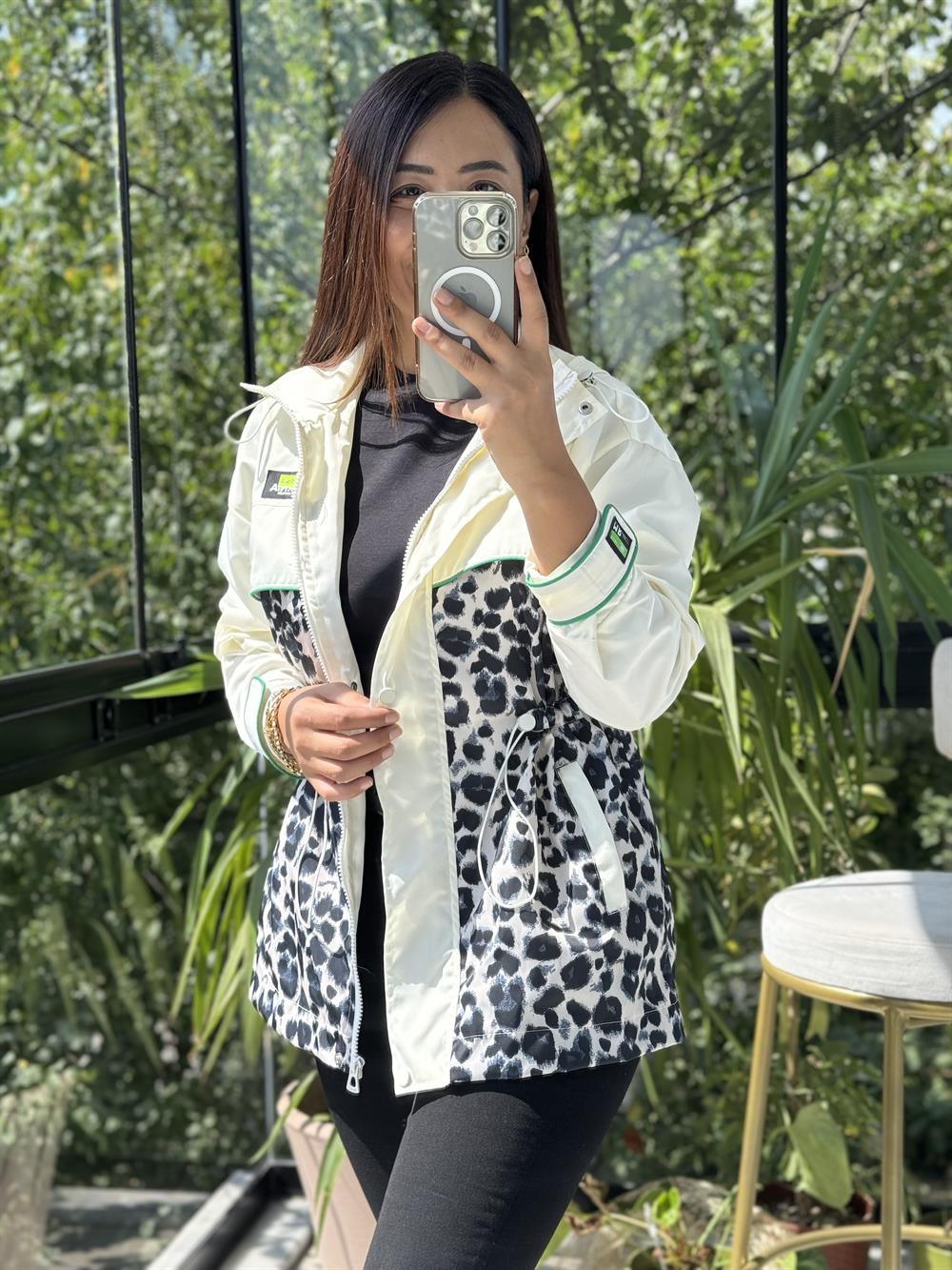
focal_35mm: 48
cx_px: 476
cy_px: 635
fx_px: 1760
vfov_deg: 39.7
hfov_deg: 30.3
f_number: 1.78
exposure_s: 1/420
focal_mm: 6.76
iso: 64
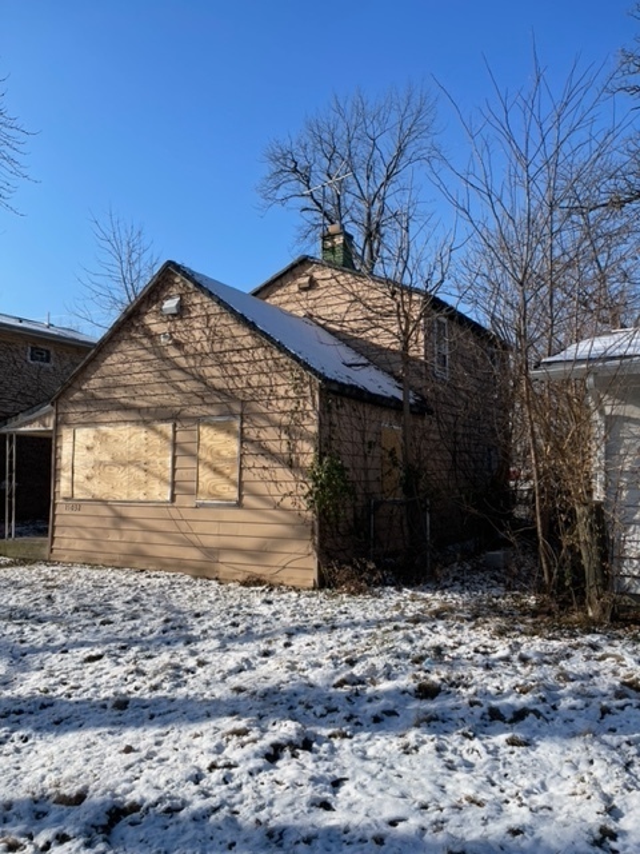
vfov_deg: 67.3
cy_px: 427
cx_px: 320
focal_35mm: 26
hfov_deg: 53.1
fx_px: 641
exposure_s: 1/5376
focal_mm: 5.1
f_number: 1.6
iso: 50
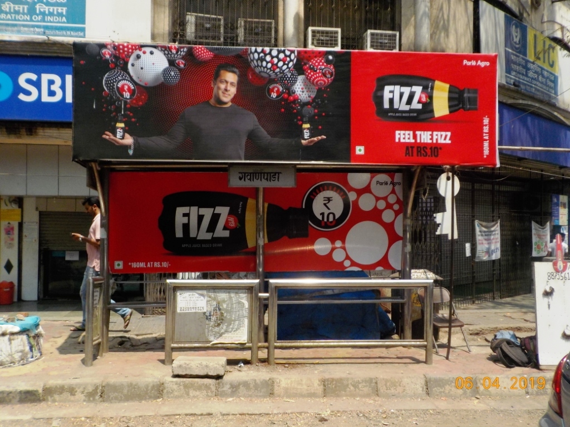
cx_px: 285
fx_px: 494
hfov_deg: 60.0
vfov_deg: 46.8
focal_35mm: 30
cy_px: 214
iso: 125
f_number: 3.3
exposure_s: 1/1250
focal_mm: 4.1
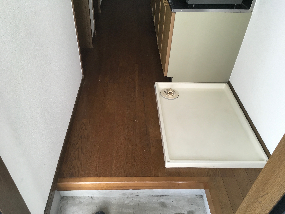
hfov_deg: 61.7
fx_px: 239
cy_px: 107
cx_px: 142
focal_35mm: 29
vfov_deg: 48.2
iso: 32
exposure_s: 1/30
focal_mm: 4.15
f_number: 2.2
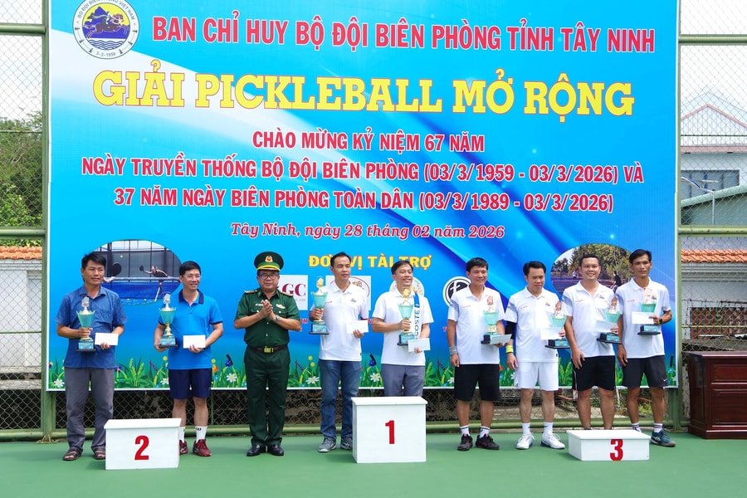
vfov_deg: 29.2
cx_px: 374
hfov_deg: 42.7
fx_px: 954
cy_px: 249
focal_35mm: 46
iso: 200
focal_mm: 31
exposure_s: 1/400
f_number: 6.3
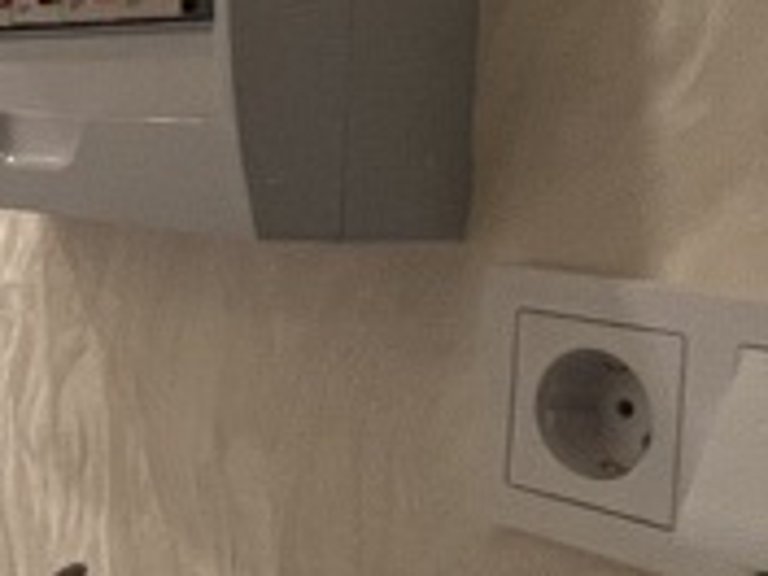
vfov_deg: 19.8
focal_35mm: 74
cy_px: 196
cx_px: -991
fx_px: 1642
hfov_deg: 15.9
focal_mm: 1.57
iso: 80
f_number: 1.8
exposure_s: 1/100
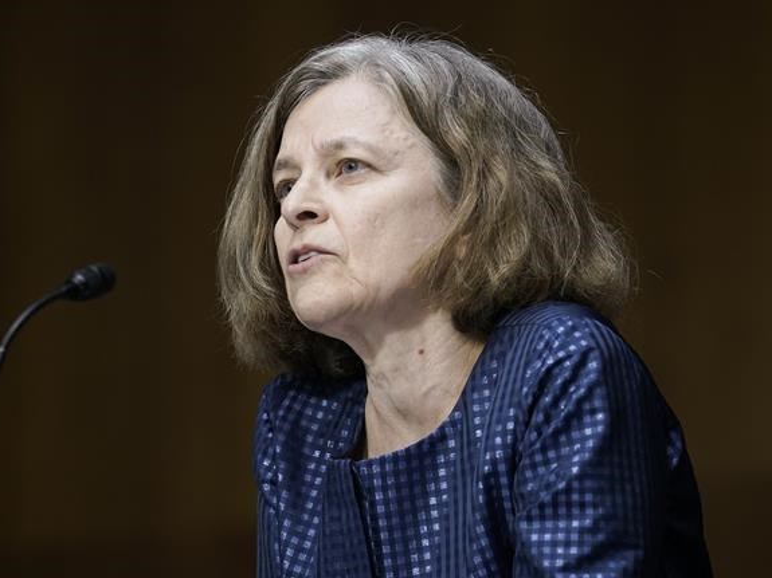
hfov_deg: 6.1
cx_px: 350
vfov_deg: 4.6
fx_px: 7202
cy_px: 289
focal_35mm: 323
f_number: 3.2
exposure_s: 1/160
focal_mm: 198
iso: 1600
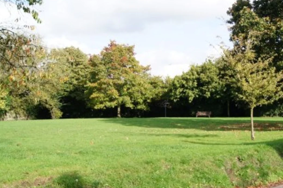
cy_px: 115
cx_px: 217
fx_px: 330
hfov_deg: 44.7
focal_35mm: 42
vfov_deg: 31.7
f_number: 9
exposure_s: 1/100
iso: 100
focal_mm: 18
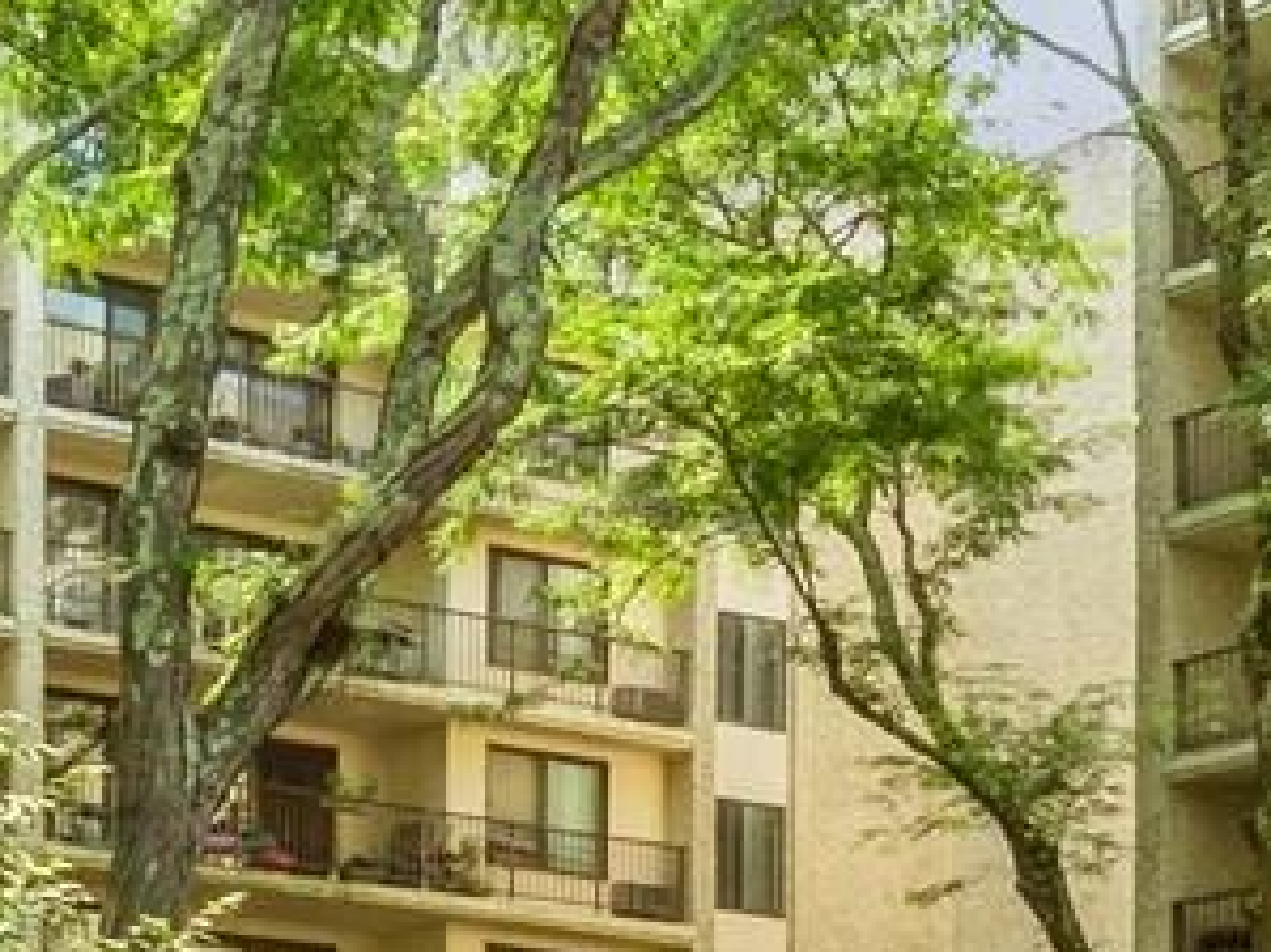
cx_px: -98
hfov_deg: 19.6
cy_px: -382
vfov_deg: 14.6
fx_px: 3523
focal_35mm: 96
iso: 200
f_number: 8
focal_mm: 7
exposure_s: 1/80
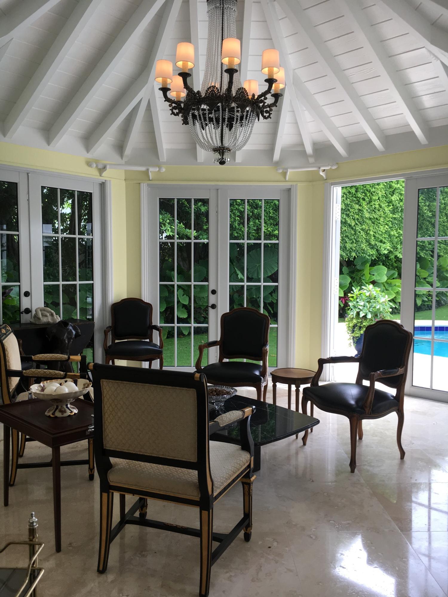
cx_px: 224
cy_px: 298
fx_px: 500
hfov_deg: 48.2
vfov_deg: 61.7
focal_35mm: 29
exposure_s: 1/120
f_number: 2.2
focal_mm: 4.15
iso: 32
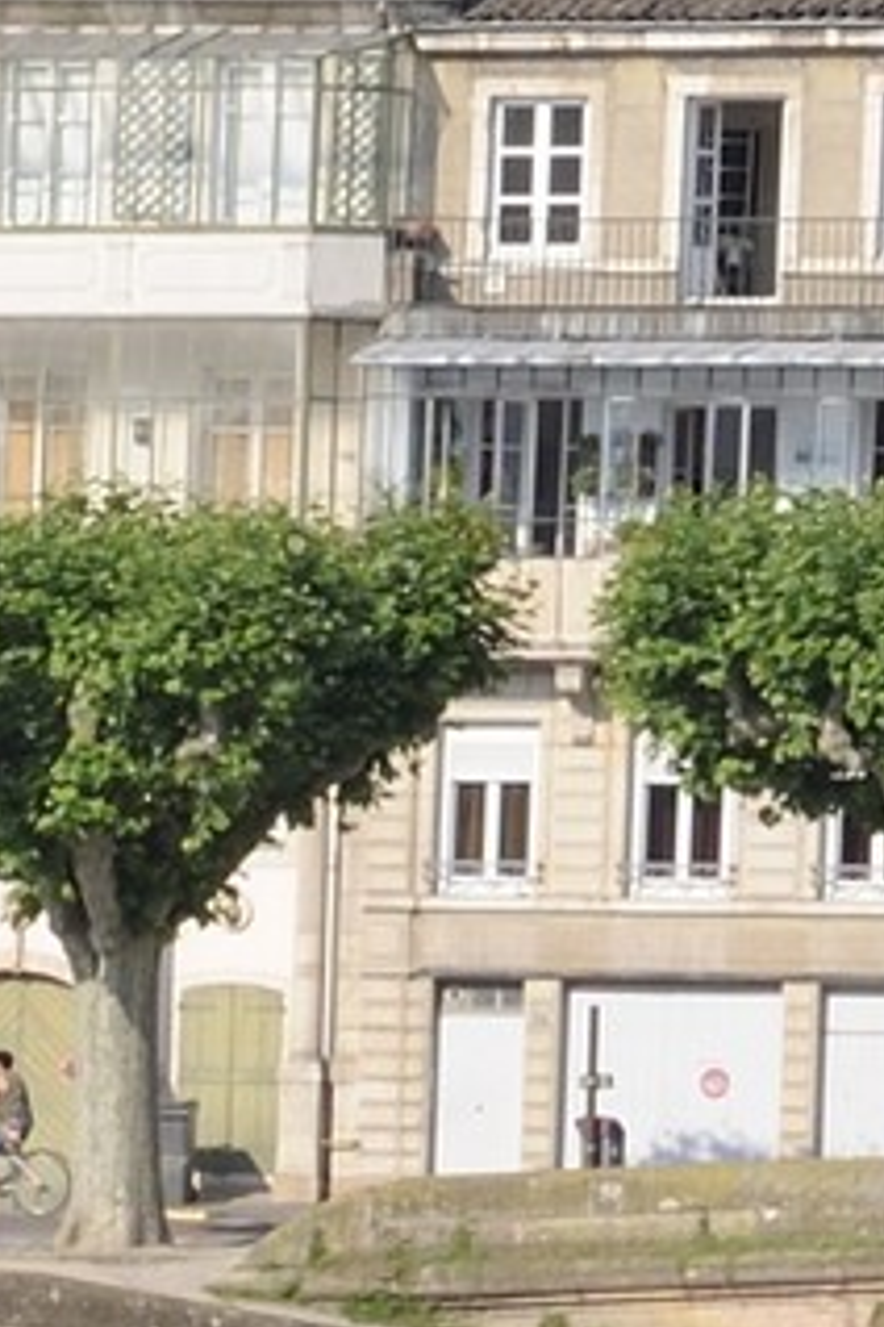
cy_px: 3582
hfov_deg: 2.6
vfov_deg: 3.8
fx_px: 19483
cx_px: -1747
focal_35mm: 529
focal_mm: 70
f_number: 18
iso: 200
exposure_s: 1/100
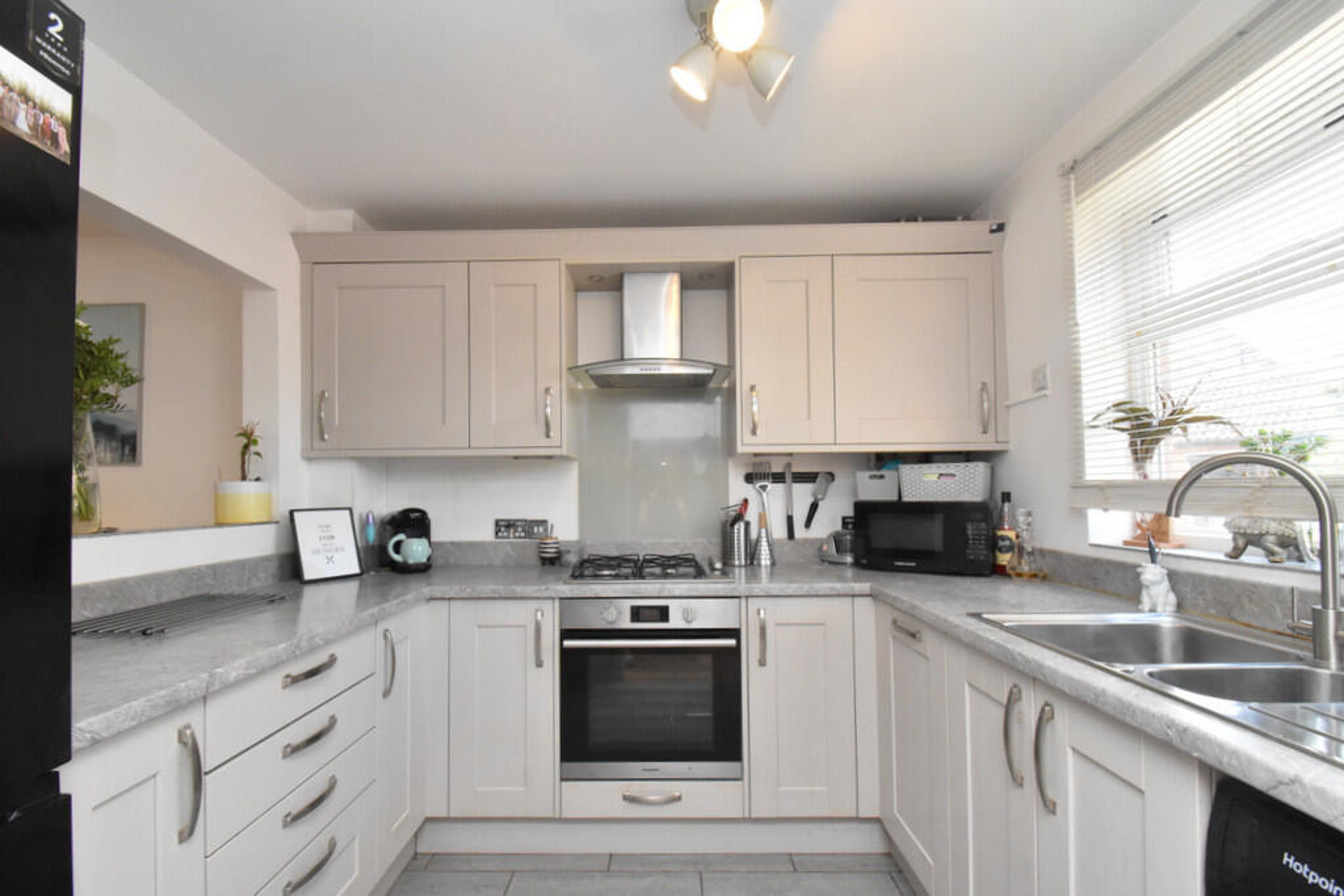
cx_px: 672
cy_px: 448
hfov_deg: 100.4
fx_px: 560
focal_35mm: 15
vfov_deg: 77.3
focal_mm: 10
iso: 2200
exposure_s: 1/60
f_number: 10
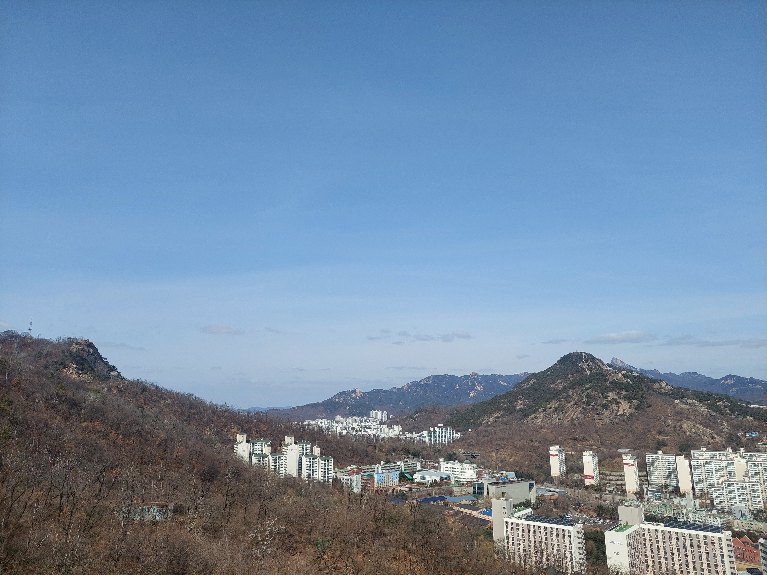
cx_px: 384
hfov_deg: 69.4
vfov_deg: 54.9
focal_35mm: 25
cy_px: 288
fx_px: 554
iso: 40
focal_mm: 5.23
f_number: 1.8
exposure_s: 1/2349
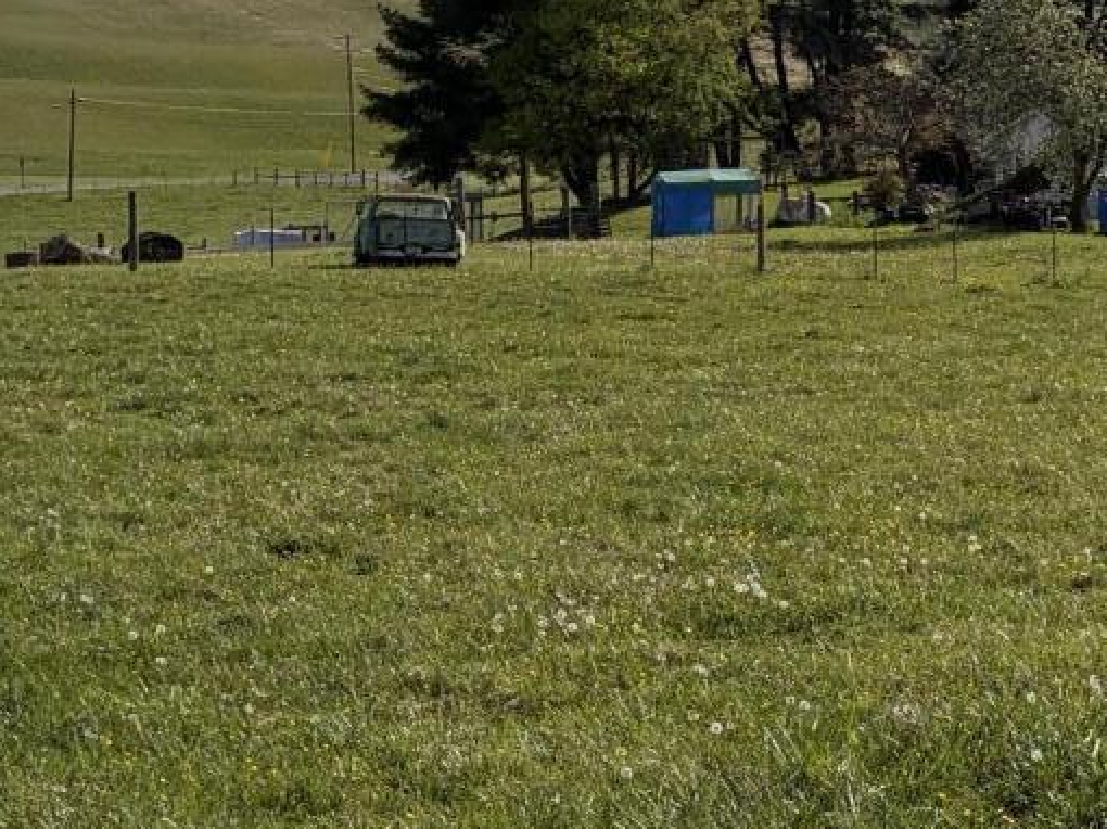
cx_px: 1229
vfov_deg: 14.3
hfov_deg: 18.5
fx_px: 3260
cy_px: -11
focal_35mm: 102
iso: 64
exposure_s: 1/8850
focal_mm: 5.96
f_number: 1.6
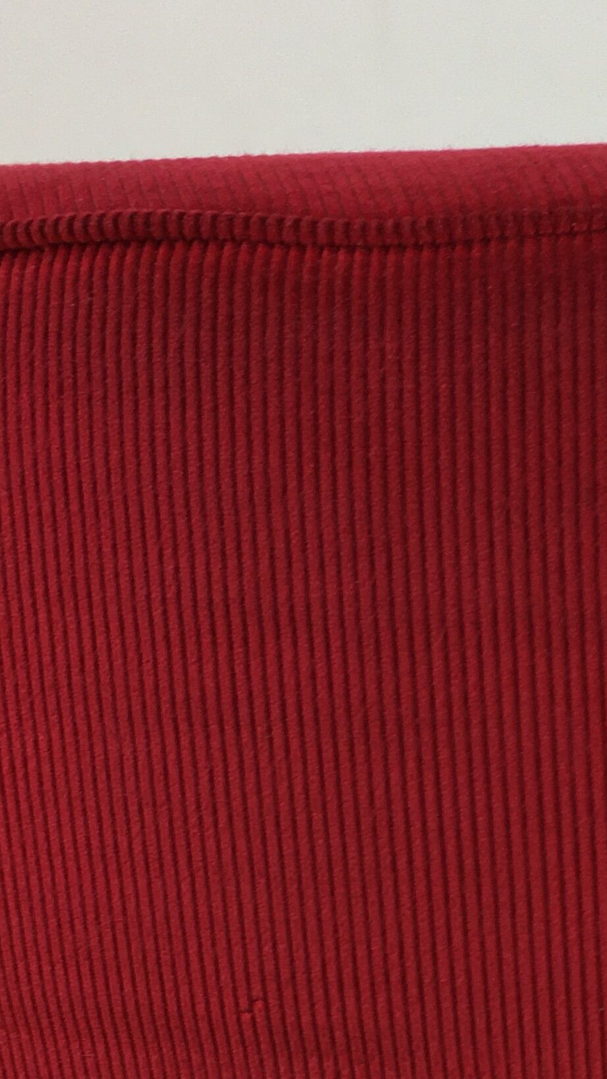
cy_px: 889
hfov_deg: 15.3
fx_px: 2231
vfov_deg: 26.6
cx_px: 533
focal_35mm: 78
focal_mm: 4.15
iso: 40
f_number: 2.2
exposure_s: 1/33
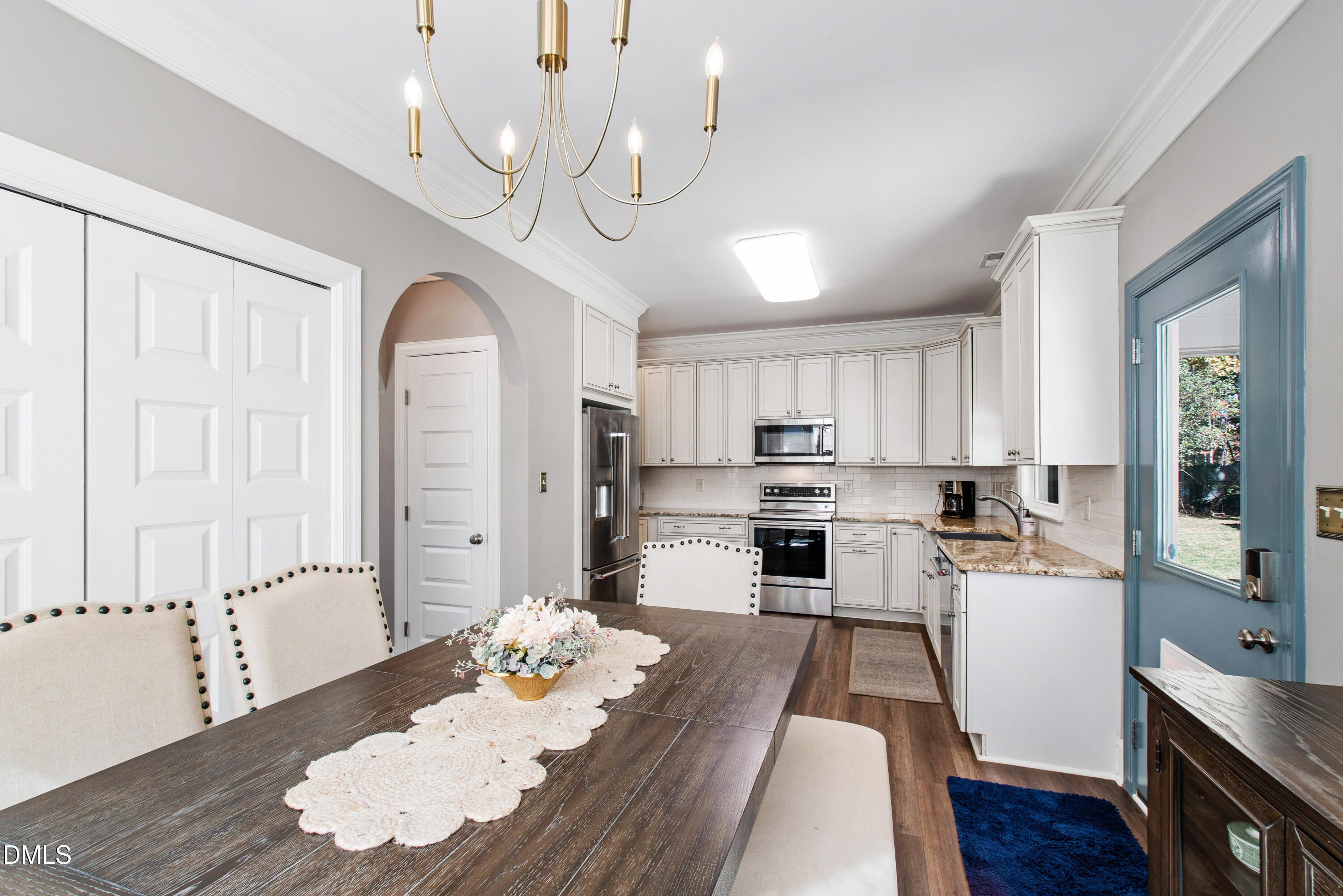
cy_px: 448
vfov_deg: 77.3
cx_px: 672
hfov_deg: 100.4
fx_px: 560
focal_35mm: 15
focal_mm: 10
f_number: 8
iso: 100
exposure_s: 1/8
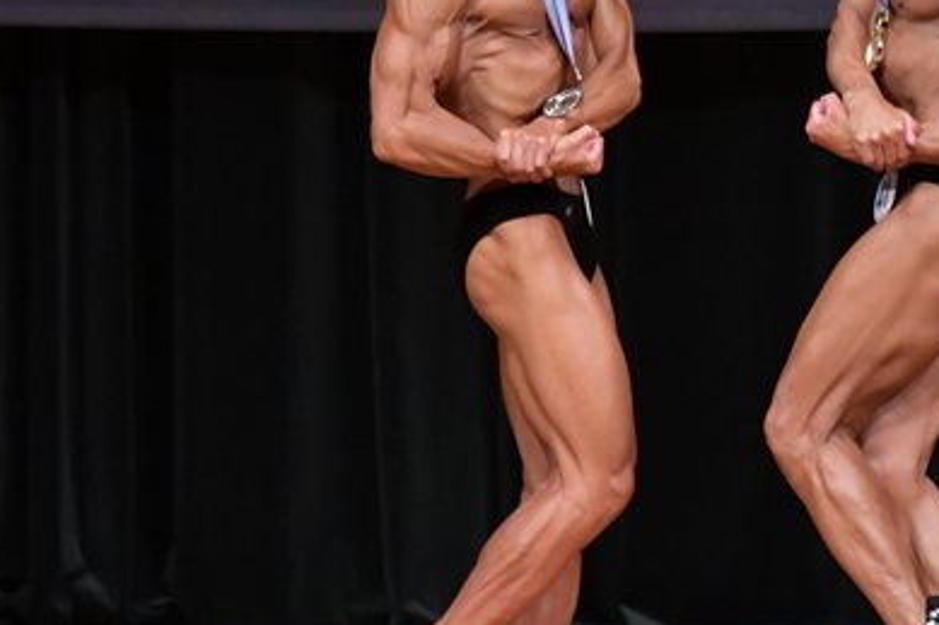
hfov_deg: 3.6
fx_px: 14808
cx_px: 863
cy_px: 188
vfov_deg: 2.4
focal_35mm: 568
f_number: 5.6
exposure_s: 1/400
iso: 4000
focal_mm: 190
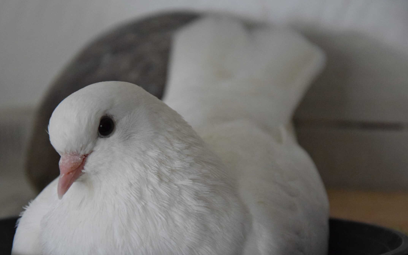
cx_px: 185
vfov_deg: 6.8
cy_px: 155
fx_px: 2130
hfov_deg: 10.9
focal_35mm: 192
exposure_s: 1/100
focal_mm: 105
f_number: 5.6
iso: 3200
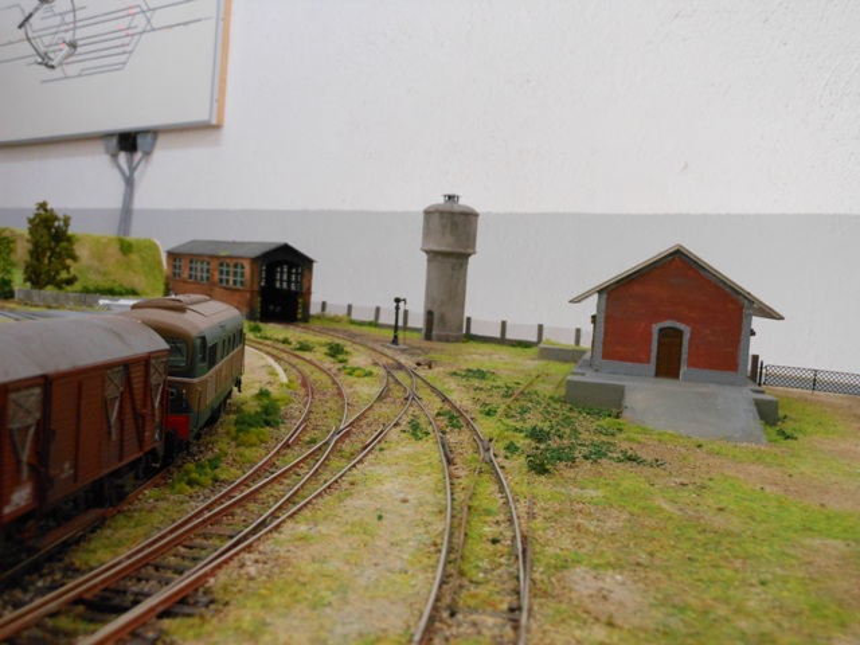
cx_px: 430
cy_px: 322
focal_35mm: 33
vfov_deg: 42.9
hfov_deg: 55.4
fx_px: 820
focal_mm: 5.9
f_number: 4
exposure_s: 1/30
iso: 400
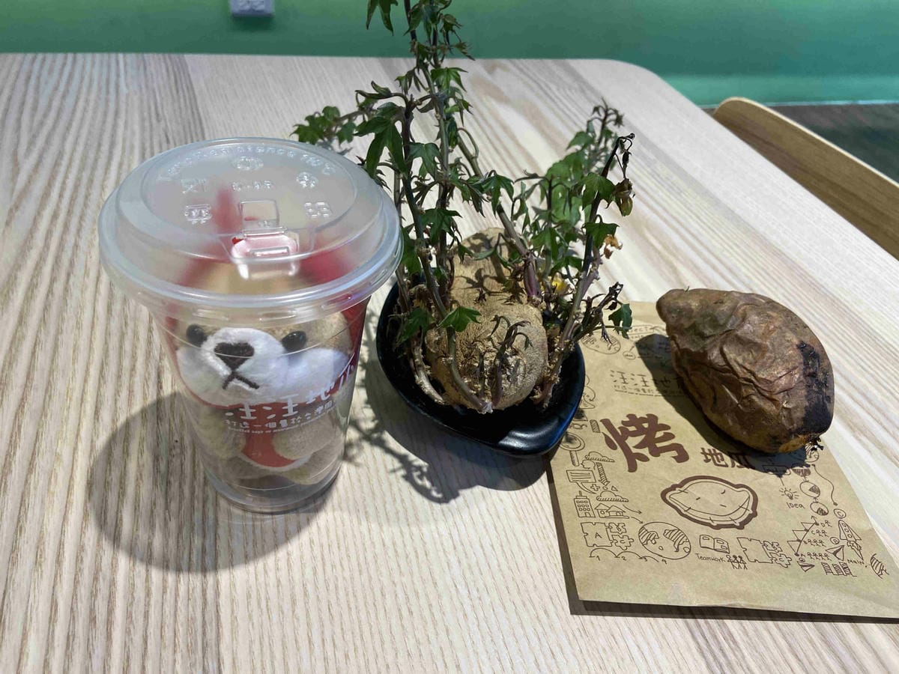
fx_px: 675
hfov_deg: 67.3
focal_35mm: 26
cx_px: 450
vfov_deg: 53.1
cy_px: 337
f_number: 1.8
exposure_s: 1/120
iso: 100
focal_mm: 4.25
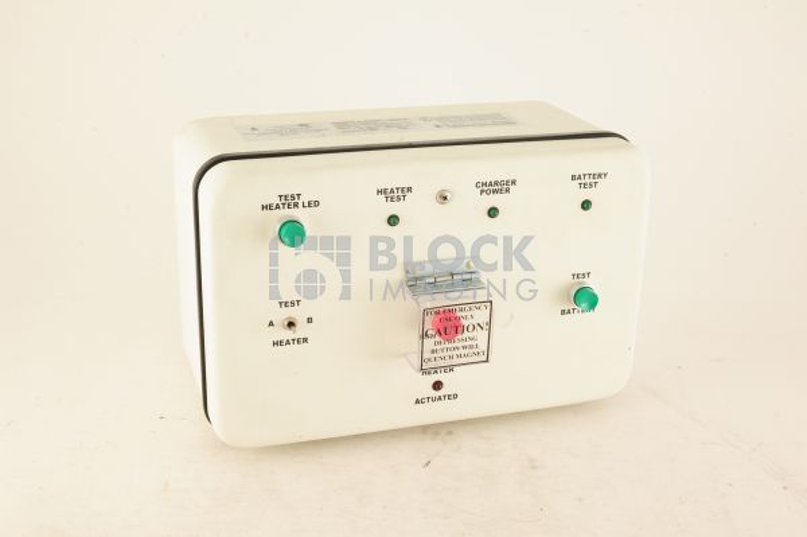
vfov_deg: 26.9
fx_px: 1120
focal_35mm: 50
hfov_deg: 39.6
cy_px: 268
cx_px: 404
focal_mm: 50
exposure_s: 1/125
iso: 1600
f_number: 13
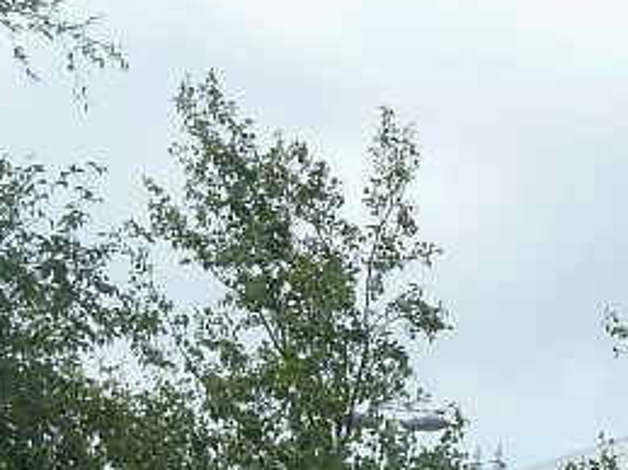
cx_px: 827
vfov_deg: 4.5
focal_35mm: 328
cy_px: 862
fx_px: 5948
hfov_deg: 6.0
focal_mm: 13.7
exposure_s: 1/320
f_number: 4.2
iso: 80
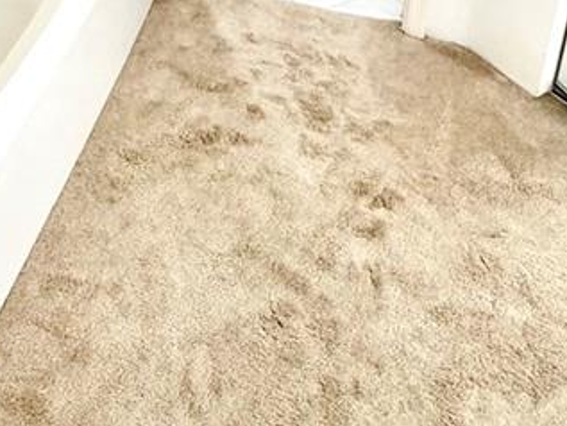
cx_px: 125
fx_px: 868
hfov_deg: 35.2
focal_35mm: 53
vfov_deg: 23.0
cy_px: -188
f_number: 2.2
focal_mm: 2.22
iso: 160
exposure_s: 1/120
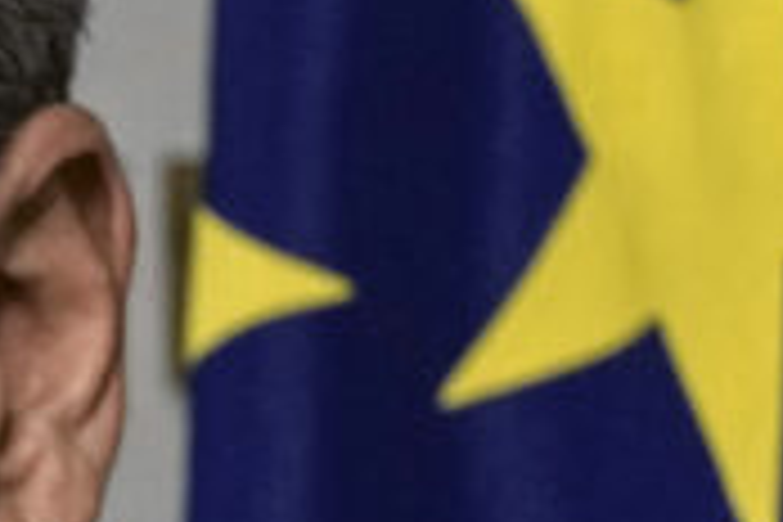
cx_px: -702
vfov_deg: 2.0
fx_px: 15267
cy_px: 518
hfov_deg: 2.9
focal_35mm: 702
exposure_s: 1/200
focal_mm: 159
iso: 1250
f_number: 5
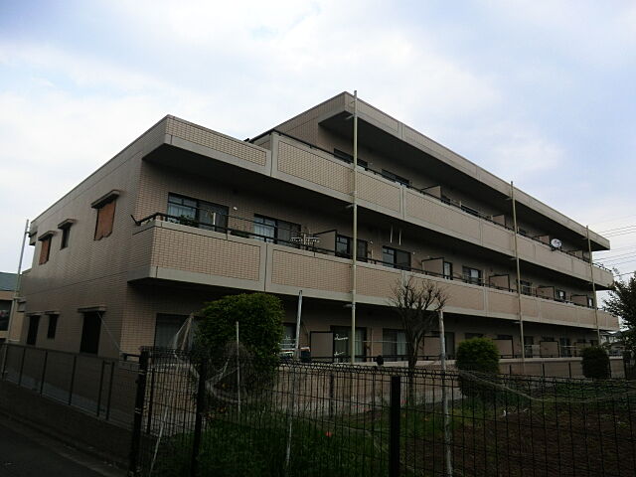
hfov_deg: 71.6
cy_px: 238
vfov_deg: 56.8
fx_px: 441
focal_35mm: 24
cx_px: 318
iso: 80
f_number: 3.2
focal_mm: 4.3
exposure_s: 1/800
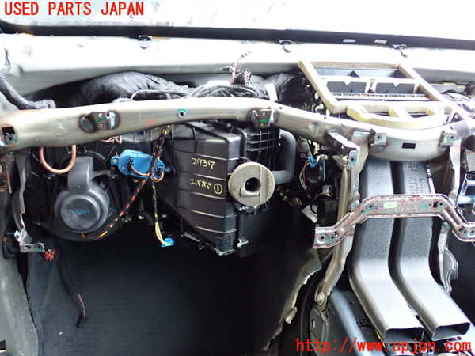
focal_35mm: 32
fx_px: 439
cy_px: 178
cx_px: 238
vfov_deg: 44.2
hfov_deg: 56.8
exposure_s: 1/25
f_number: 2.4
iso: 800
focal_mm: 5.79
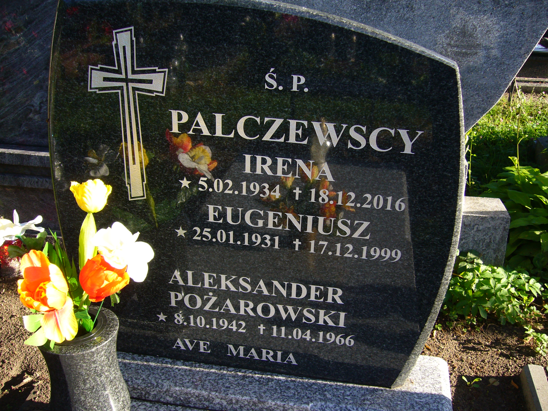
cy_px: 206
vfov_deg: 40.7
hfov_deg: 52.6
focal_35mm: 35
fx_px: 554
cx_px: 274
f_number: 2.8
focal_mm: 5.8
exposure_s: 1/160
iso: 80
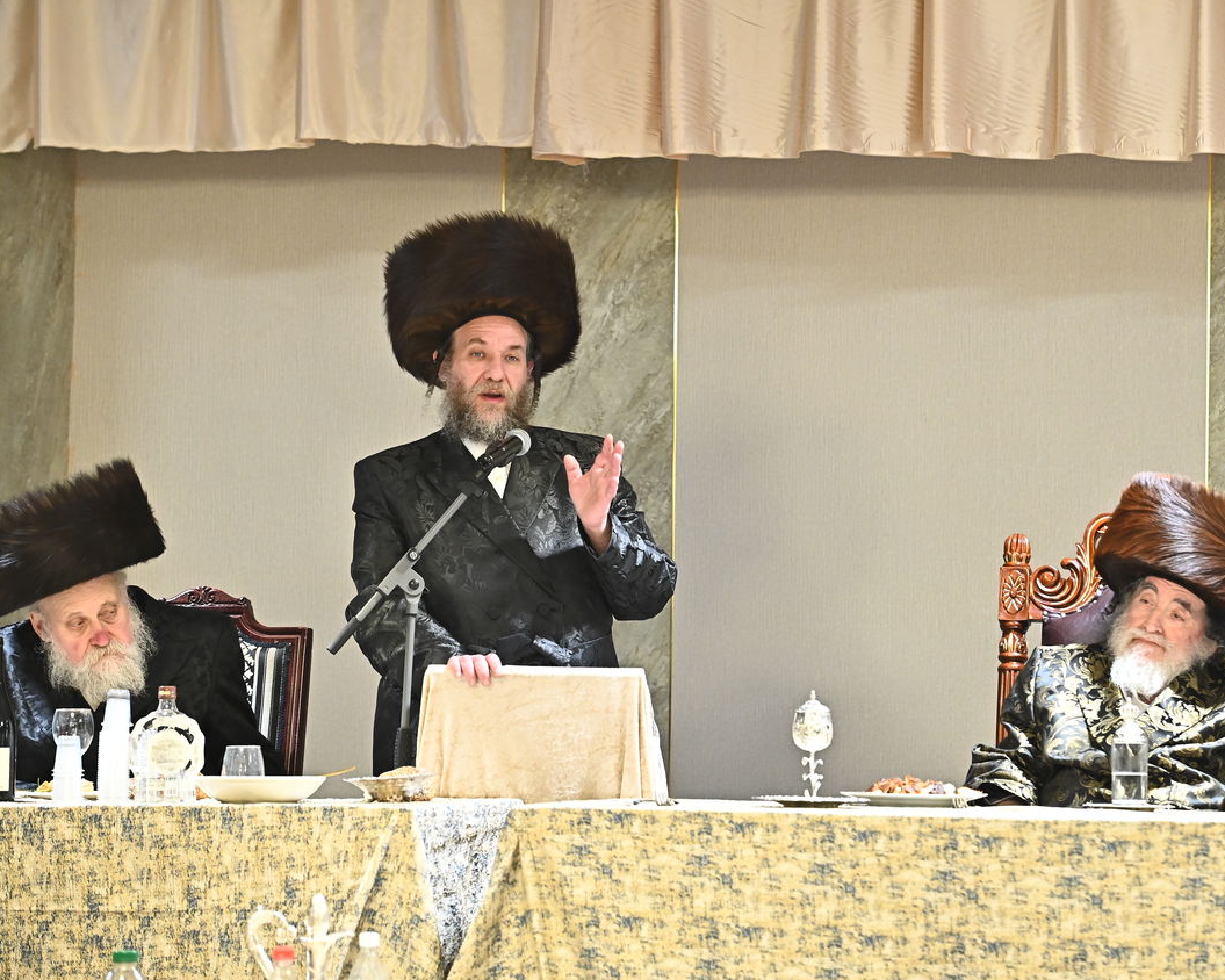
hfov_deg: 11.5
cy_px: 464
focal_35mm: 168
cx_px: 736
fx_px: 6091
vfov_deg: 9.2
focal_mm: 135
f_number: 5
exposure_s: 1/200
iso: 3200
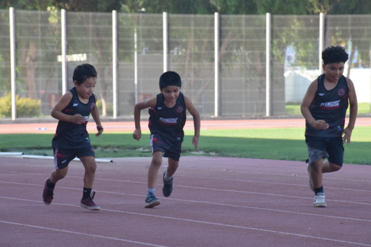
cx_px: 186
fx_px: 2550
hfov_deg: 8.3
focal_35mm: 248
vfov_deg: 5.6
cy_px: 124
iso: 1600
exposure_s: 1/500
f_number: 13
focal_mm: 165
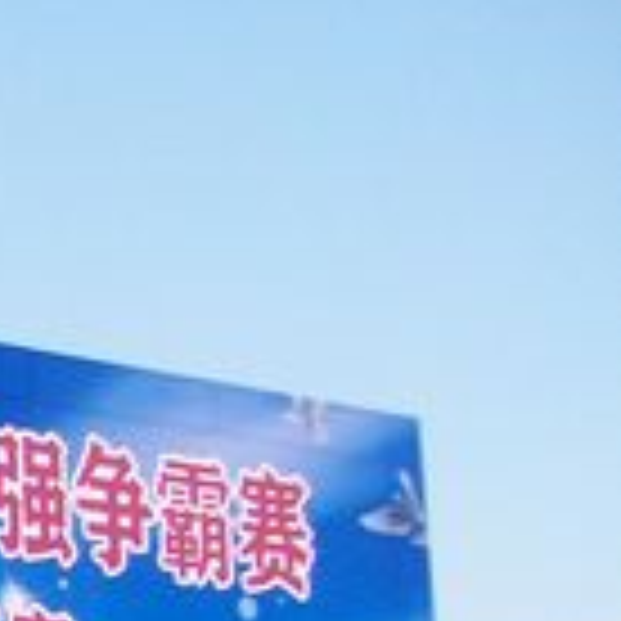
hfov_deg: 10.7
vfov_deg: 11.7
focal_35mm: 144
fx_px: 2923
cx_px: -783
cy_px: 873
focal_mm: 6
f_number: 2.7
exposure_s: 1/500
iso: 64
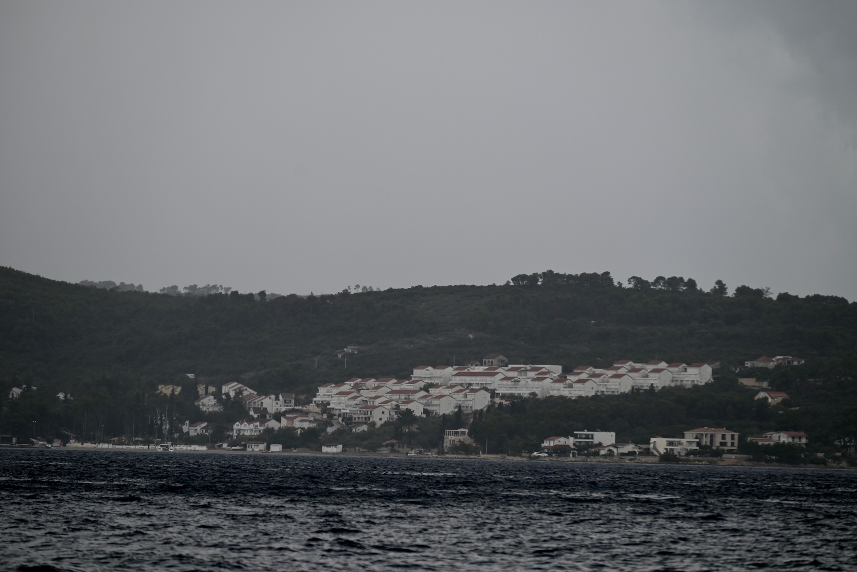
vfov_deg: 7.0
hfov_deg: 10.5
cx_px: 428
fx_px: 4643
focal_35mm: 195
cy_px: 286
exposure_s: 1/800
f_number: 5.3
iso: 400
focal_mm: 195
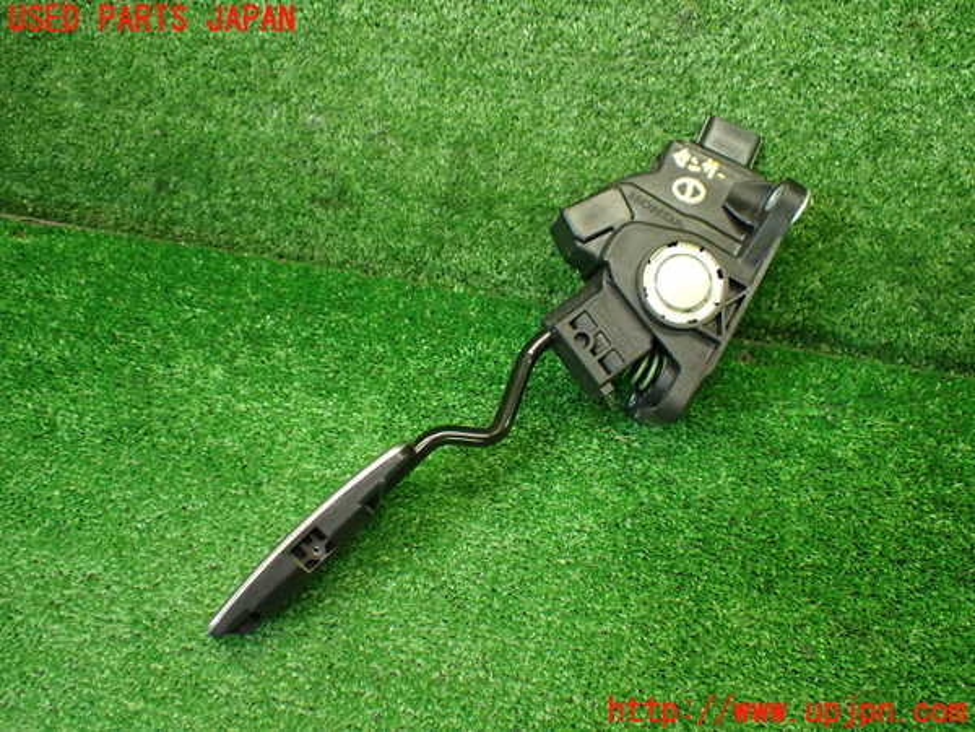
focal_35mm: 32
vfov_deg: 44.2
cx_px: 488
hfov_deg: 56.8
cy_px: 366
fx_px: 901
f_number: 2.4
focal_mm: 5.79
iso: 800
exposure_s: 1/125
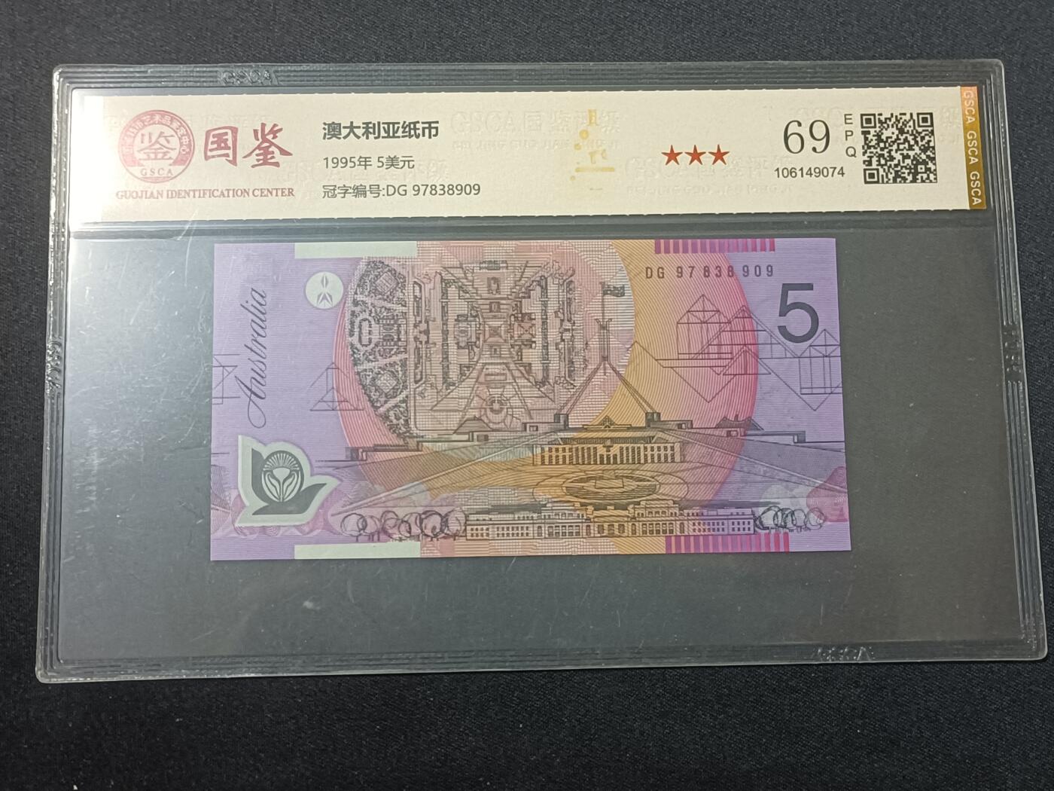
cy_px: 396
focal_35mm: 42
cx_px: 527
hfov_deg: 44.8
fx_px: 1279
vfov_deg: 34.3
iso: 1428
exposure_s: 1/30
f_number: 1.8
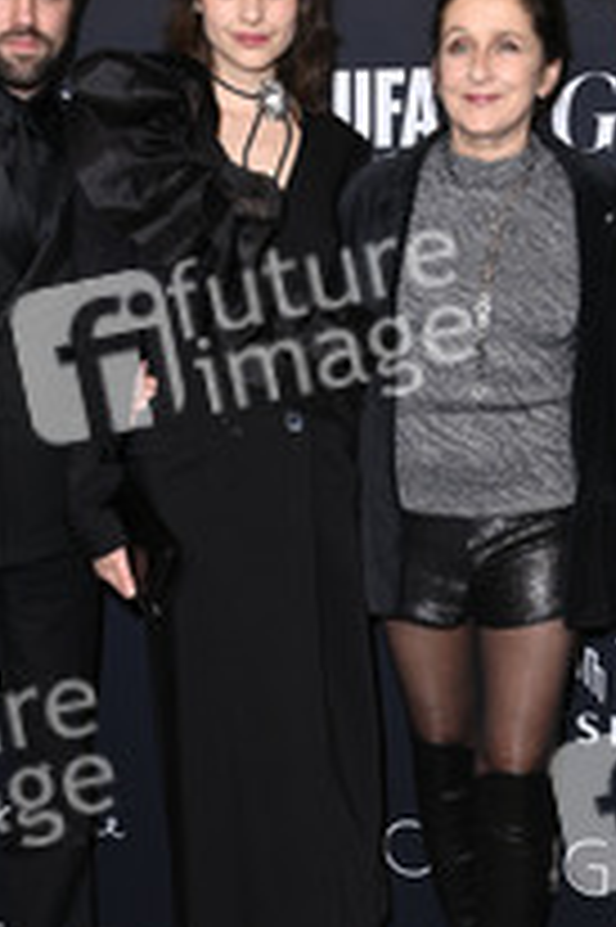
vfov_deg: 32.3
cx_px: 373
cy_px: 562
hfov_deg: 21.8
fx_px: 1594
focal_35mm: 62
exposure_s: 1/250
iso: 500
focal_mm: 32
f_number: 5.6
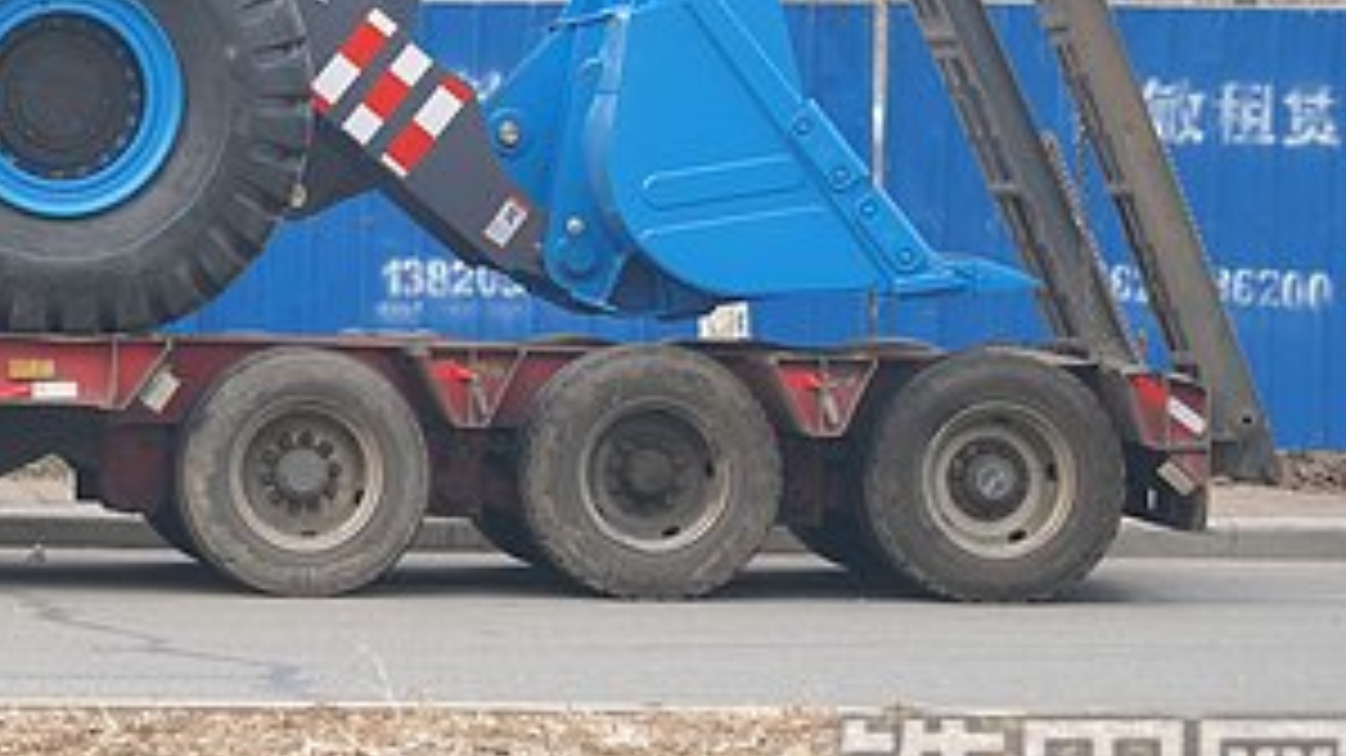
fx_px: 8599
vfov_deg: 5.0
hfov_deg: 8.8
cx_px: -383
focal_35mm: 241
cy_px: -286
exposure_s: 1/320
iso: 640
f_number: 5.6
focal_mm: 86
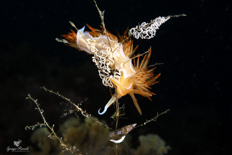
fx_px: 387
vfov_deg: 22.6
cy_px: 78
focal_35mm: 60
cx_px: 116
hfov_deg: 33.4
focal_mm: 60
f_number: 40
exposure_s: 1/125
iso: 200
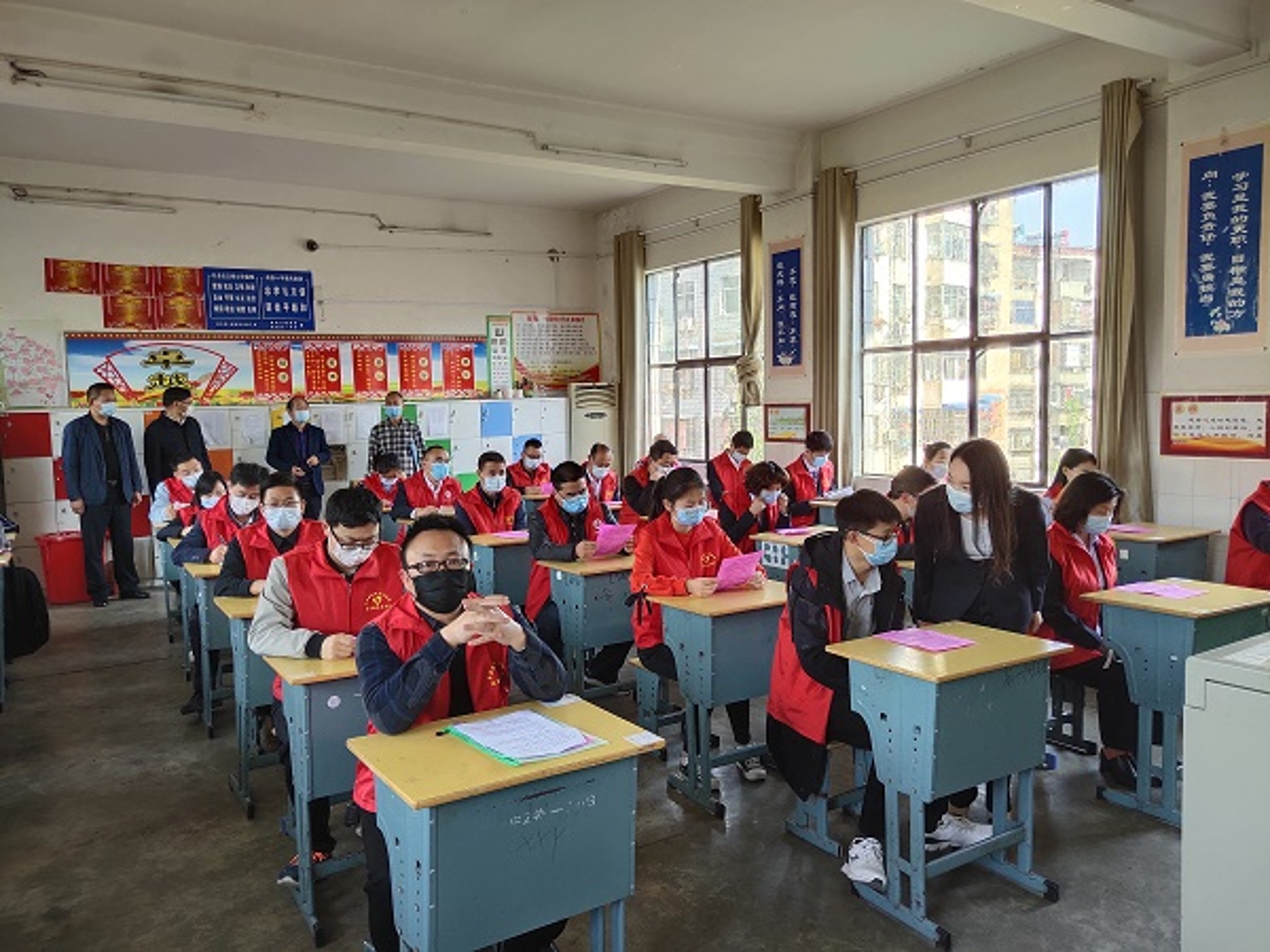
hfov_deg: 61.7
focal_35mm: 29
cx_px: 635
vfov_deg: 48.2
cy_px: 476
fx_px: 1064
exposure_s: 1/100
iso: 92
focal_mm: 4.27
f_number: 1.8
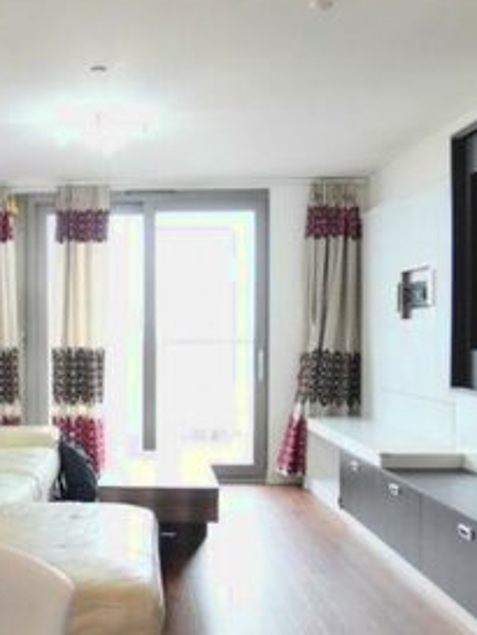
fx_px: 679
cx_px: 79
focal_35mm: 37
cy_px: 341
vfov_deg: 50.1
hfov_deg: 37.0
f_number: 3.5
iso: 1100
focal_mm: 10
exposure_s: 1/125
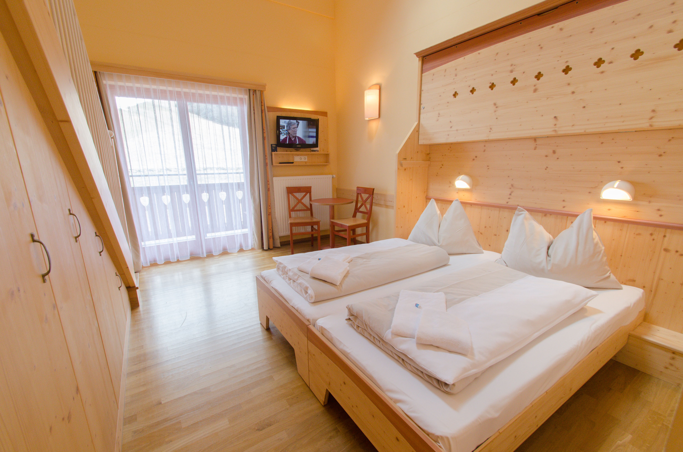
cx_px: 342
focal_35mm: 15
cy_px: 226
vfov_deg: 77.1
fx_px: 284
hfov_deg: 100.5
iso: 400
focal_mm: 10
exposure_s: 1/20
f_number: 8
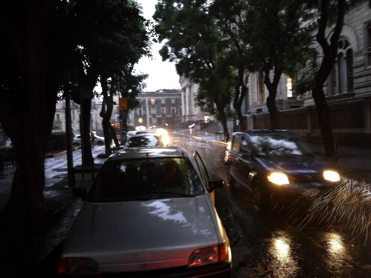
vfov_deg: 51.4
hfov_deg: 65.3
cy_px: 139
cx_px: 186
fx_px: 289
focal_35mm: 27
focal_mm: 4.5
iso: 1250
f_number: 2.2
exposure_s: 1/16.7
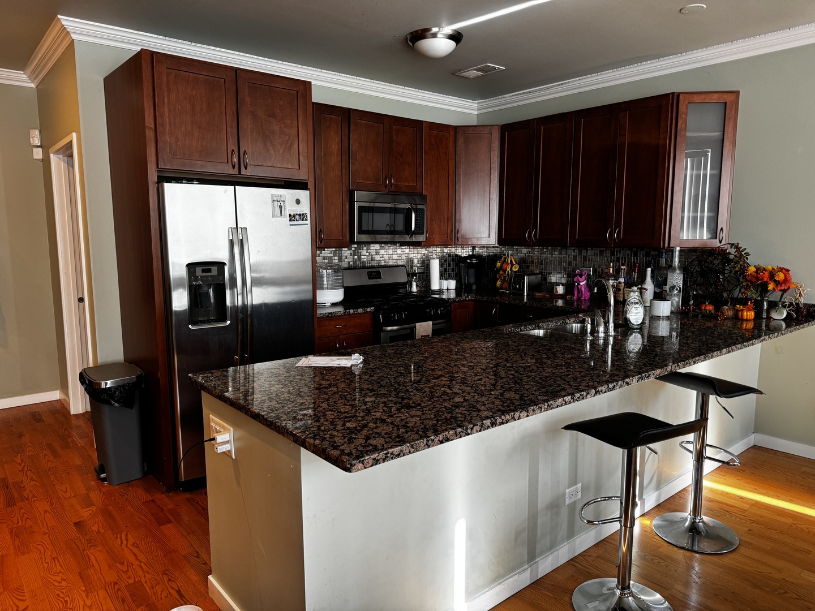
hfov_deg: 71.6
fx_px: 565
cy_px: 306
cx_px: 408
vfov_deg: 56.8
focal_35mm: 24
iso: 160
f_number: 1.78
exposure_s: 1/60
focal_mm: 6.86
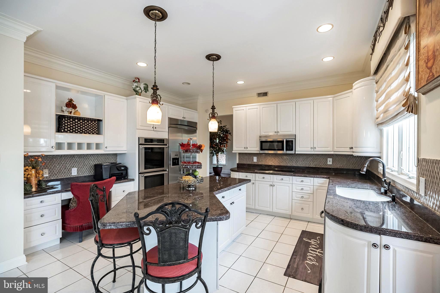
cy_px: 146
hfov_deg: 96.7
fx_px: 196
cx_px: 220
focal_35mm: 16
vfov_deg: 73.7
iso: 500
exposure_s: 1/60
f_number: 4
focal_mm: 16
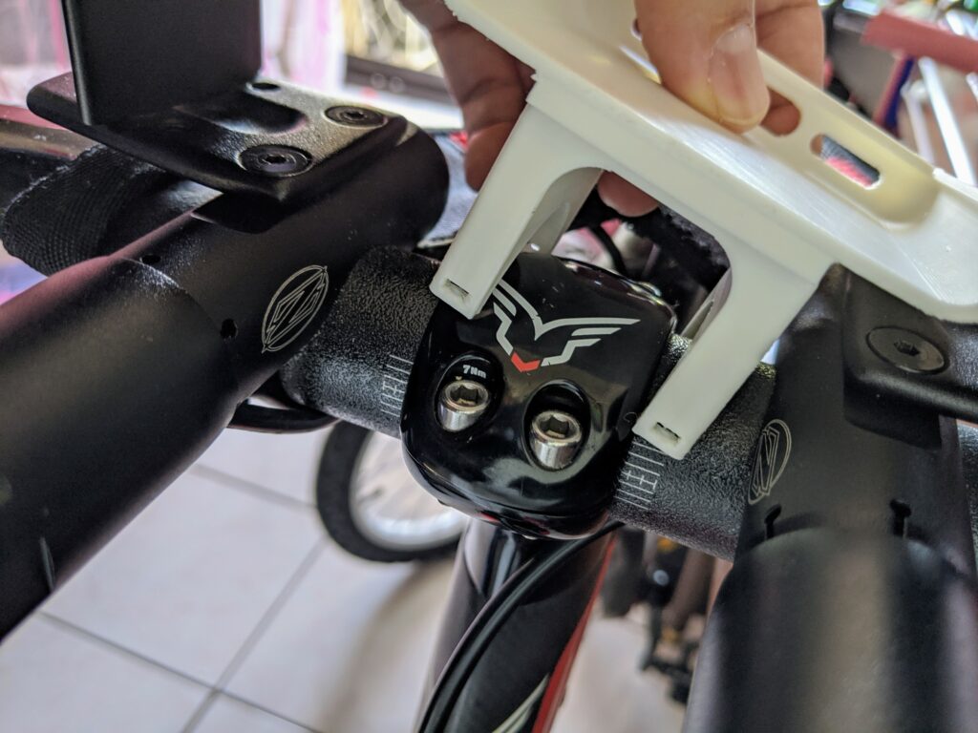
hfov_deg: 65.3
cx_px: 489
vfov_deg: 51.4
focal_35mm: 27
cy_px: 366
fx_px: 763
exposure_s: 1/24
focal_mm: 4.44
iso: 95
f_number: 1.8
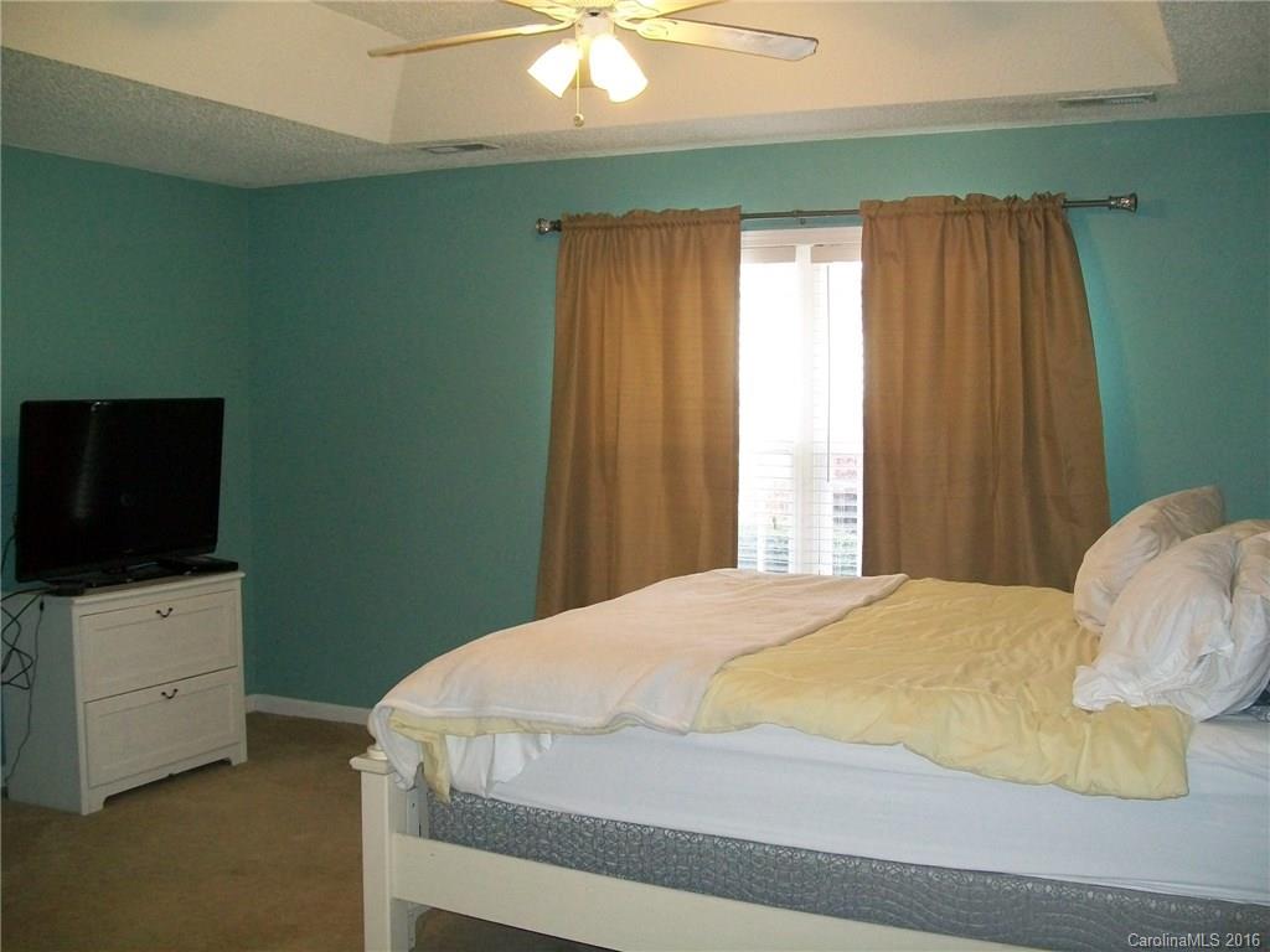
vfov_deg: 39.7
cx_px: 635
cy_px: 476
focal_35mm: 36
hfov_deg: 51.4
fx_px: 1321
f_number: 2.7
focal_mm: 6
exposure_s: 1/60
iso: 160
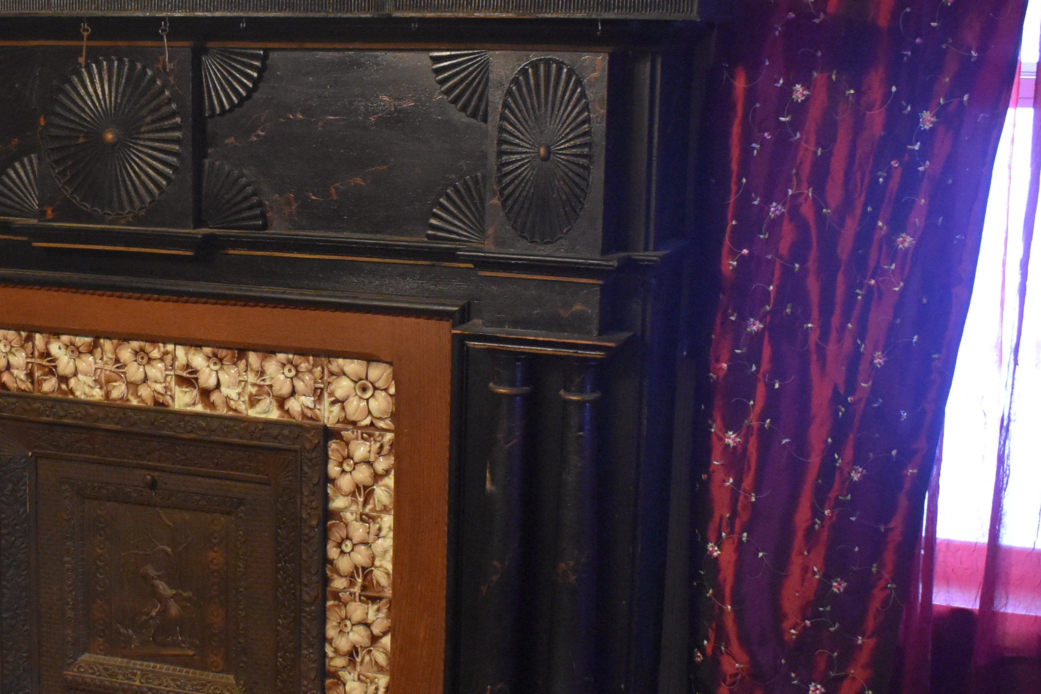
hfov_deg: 27.9
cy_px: 394
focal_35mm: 70
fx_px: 2024
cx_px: 123
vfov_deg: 19.5
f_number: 3.8
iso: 3200
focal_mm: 22
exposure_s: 1/60
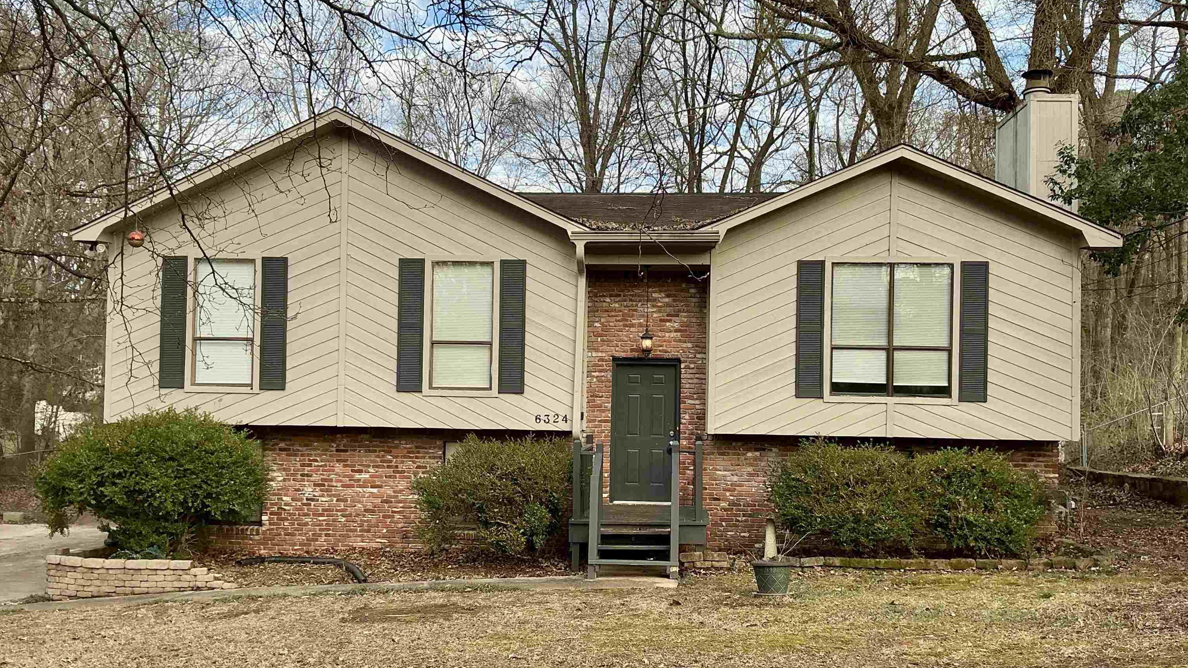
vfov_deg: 36.6
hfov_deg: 61.0
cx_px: 593
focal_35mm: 32
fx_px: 1008
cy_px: 390
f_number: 1.8
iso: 20
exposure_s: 1/173
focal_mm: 3
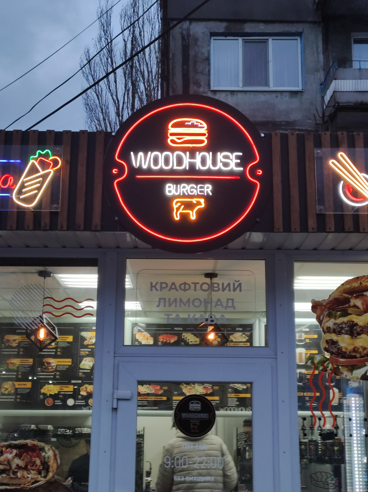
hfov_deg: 74.6
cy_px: 246
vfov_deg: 91.1
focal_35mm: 17
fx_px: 241
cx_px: 184
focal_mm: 4.74
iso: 88
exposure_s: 1/50
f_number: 1.79
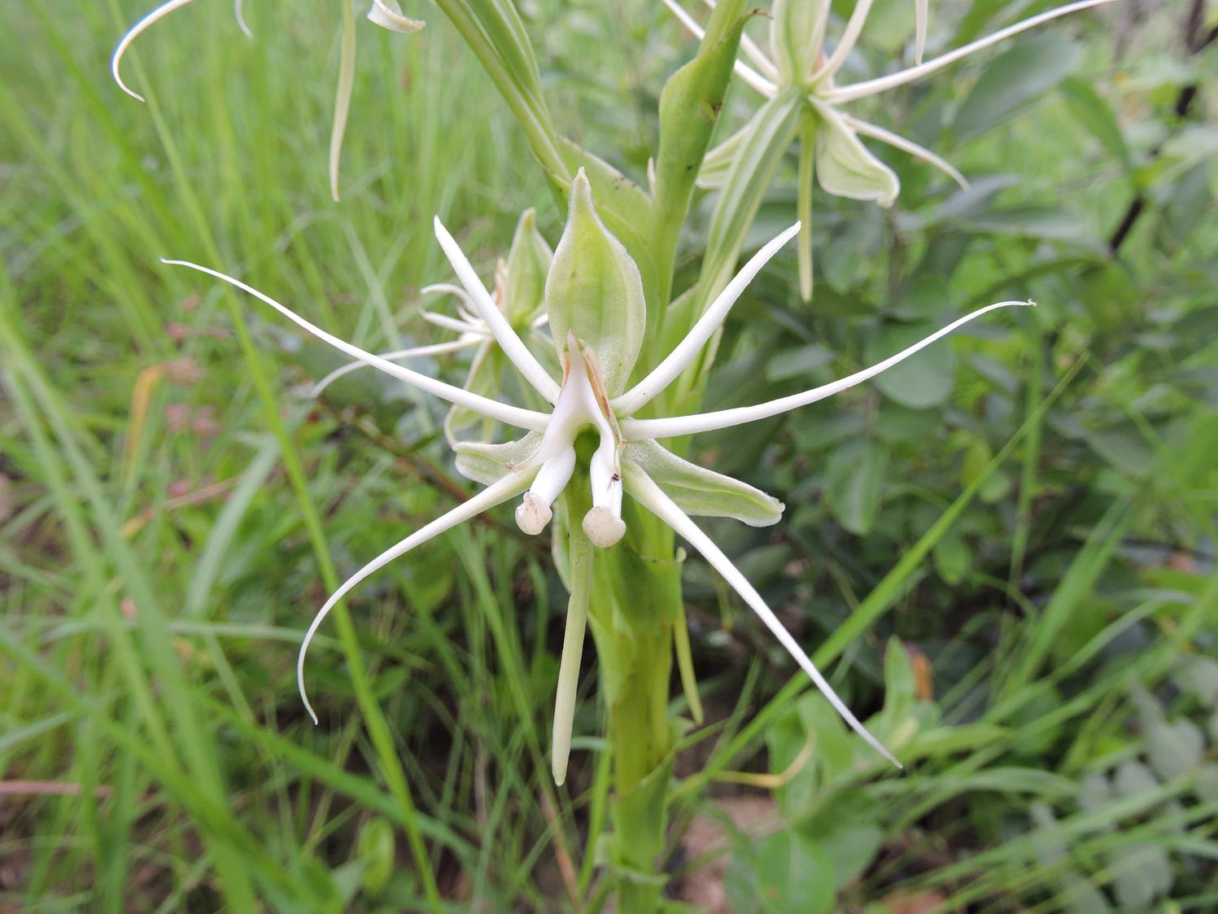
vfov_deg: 56.8
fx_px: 845
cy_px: 457
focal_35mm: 24
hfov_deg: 71.6
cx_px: 609
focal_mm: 4.3
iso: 100
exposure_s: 1/200
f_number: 3.3
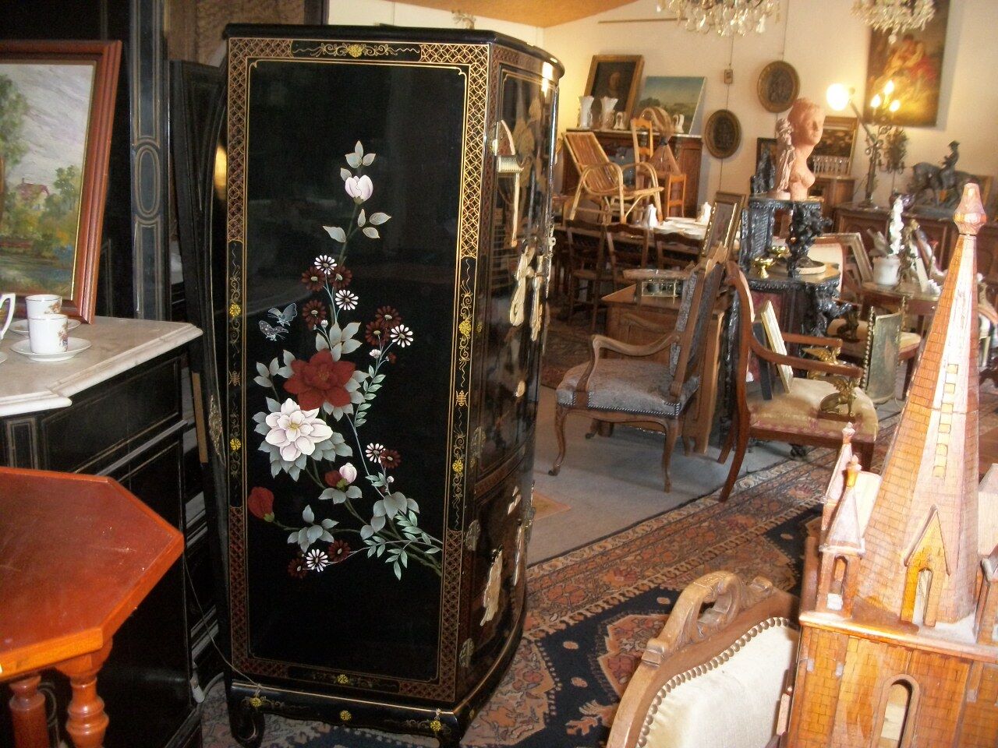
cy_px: 374
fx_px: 923
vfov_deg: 44.2
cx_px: 499
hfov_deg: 56.8
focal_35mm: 32
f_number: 2.9
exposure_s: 1/30
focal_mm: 5.7
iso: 250
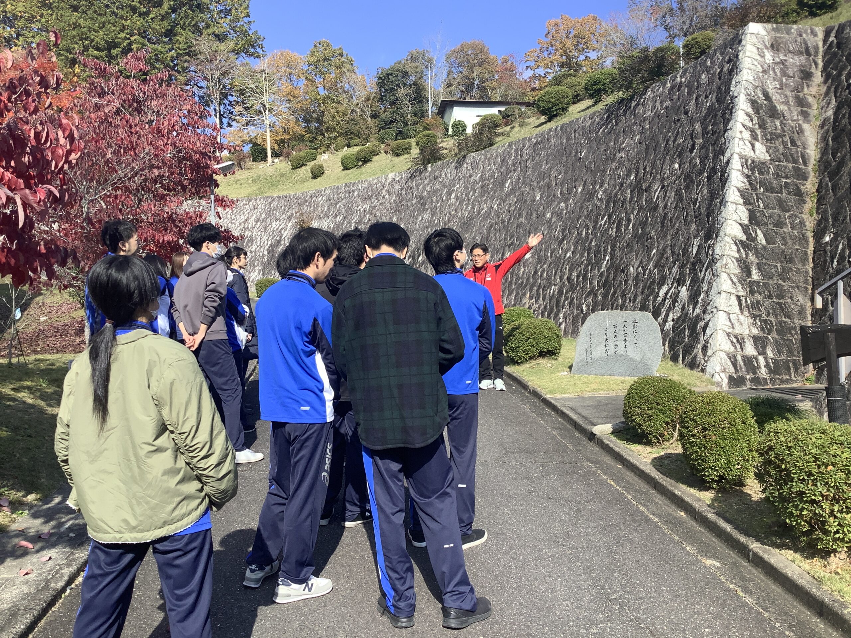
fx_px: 762
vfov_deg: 45.4
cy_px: 319
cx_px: 426
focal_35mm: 31
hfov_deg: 58.4
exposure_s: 1/715
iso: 25
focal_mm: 3.3
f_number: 2.4
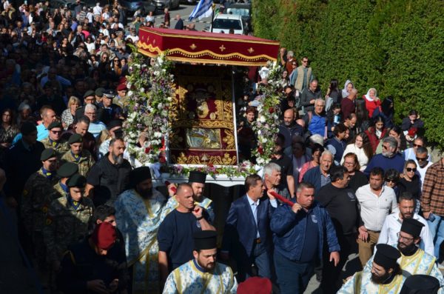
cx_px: 222
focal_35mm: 68
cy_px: 147
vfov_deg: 20.1
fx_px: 831
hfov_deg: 29.9
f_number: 9
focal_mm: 45
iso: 100
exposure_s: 1/320
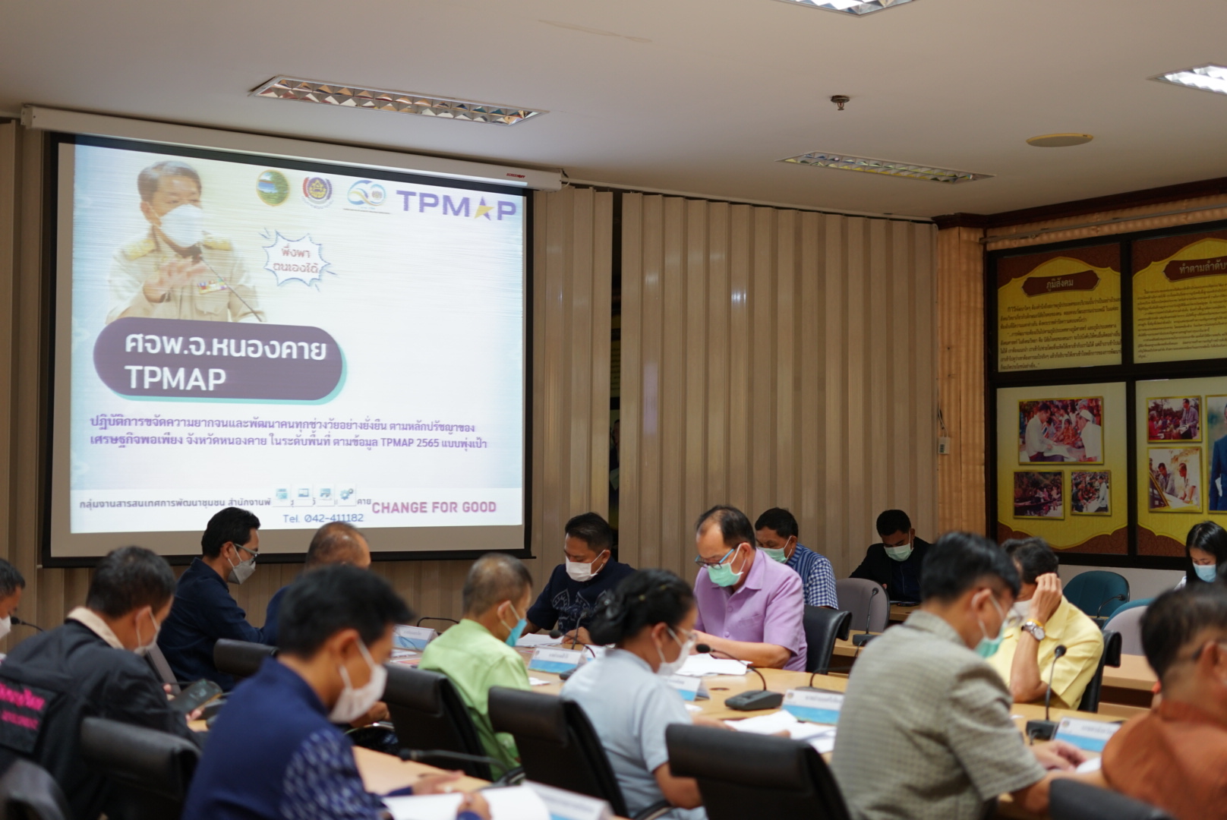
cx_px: 614
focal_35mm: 50
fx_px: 1705
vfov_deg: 27.0
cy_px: 410
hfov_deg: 39.6
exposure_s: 1/80
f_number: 2.2
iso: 400
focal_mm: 50
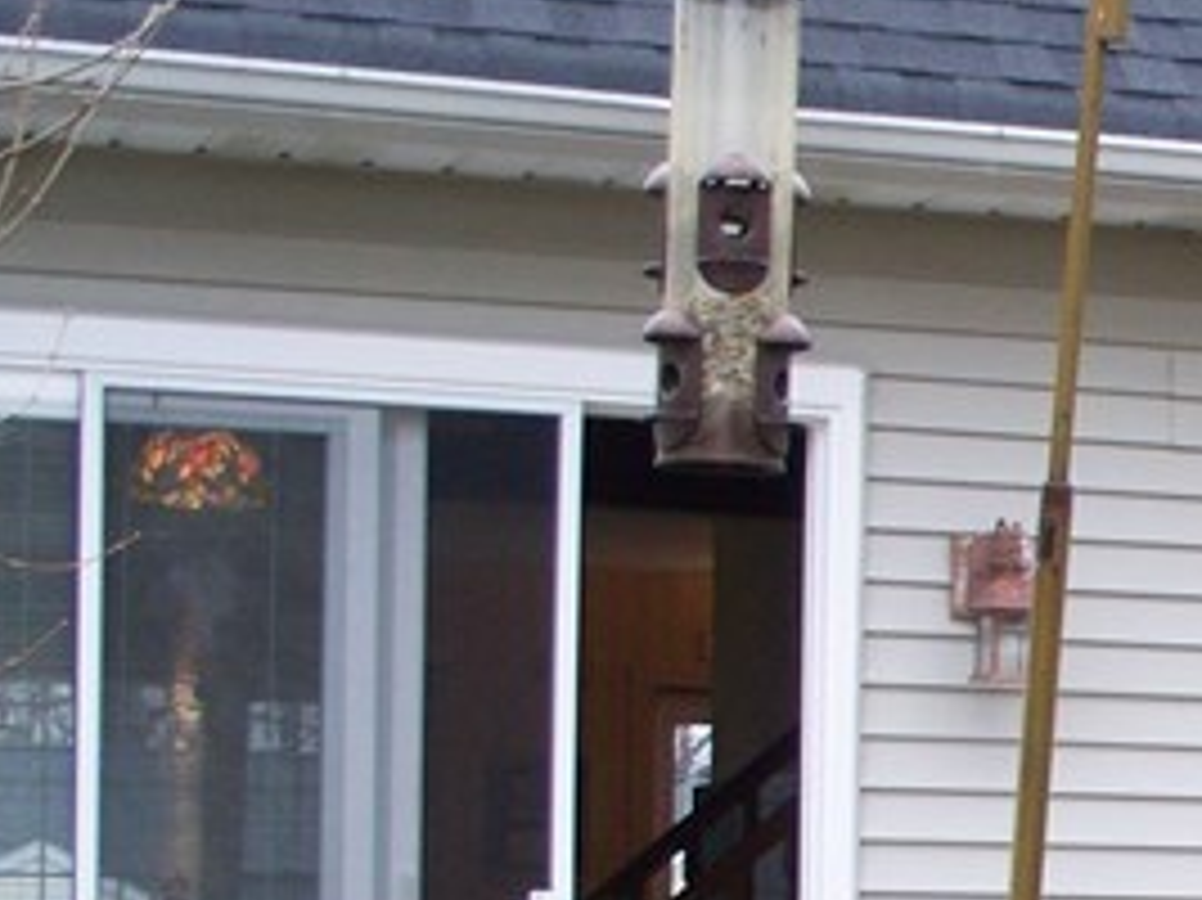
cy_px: 1094
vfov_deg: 10.6
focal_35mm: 138
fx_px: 4790
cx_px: 1868
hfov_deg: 13.4
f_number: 2.8
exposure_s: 1/60
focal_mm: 7.54
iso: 125
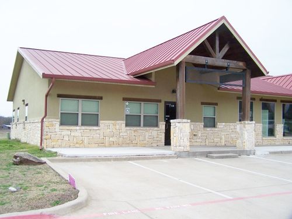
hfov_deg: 49.0
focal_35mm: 38
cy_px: 110
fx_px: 321
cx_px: 146
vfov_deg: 37.7
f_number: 2.8
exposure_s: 1/500
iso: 80
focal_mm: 6.3
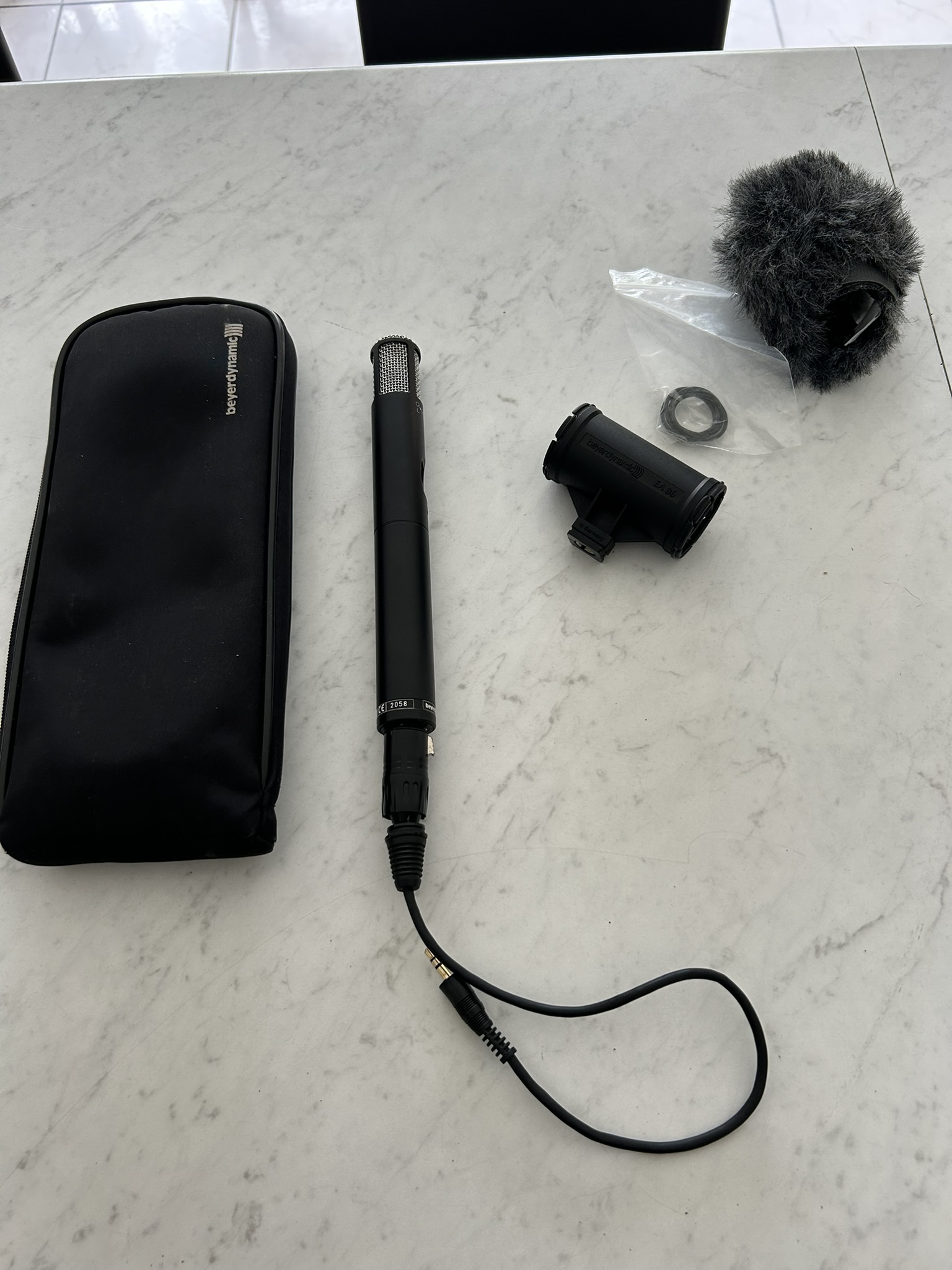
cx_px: 476
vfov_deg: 67.3
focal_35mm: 26
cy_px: 635
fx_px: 953
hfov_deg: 53.1
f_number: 1.5
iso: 80
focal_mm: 5.7
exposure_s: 1/121
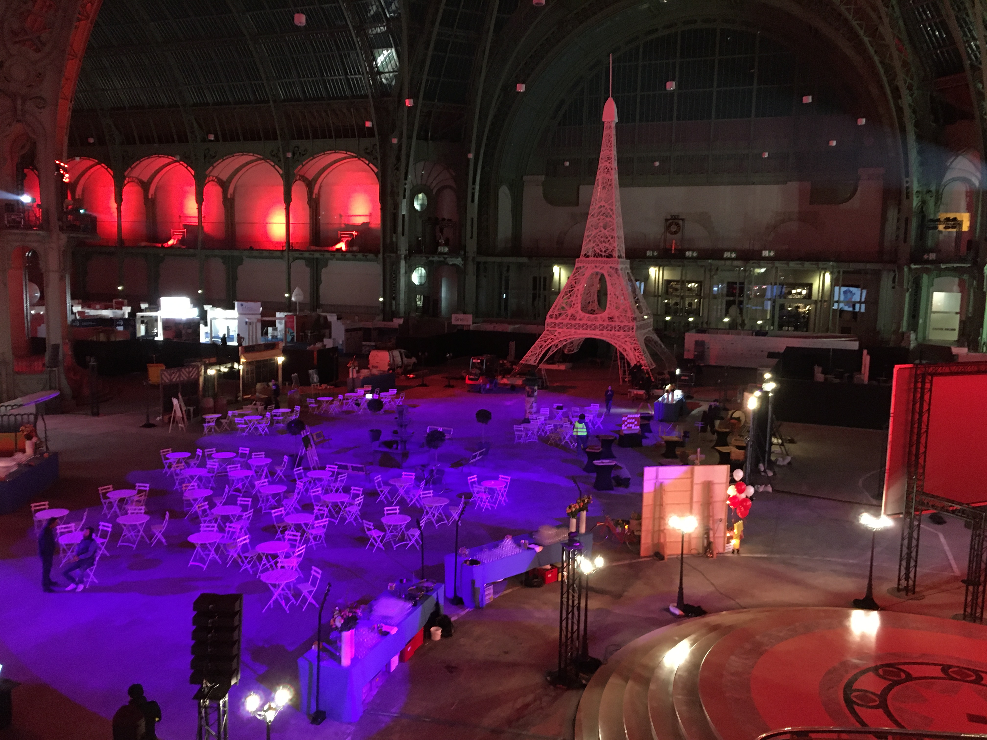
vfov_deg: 48.2
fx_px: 827
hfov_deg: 61.7
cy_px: 370
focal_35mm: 29
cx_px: 494
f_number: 2.2
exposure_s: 1/17
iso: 400
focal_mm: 4.15
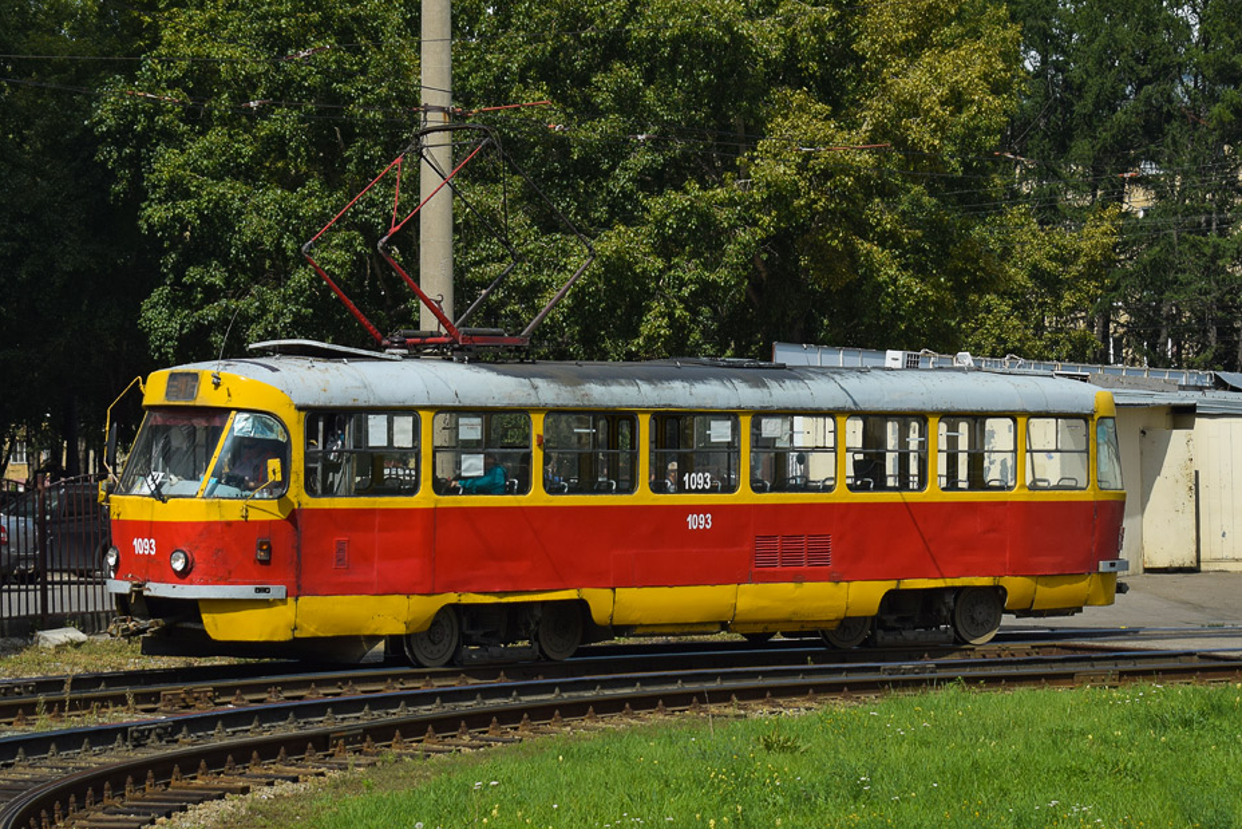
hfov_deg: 19.1
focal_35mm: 107
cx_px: 490
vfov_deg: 12.8
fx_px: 3680
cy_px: 384
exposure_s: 1/800
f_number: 6.3
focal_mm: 55
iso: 100
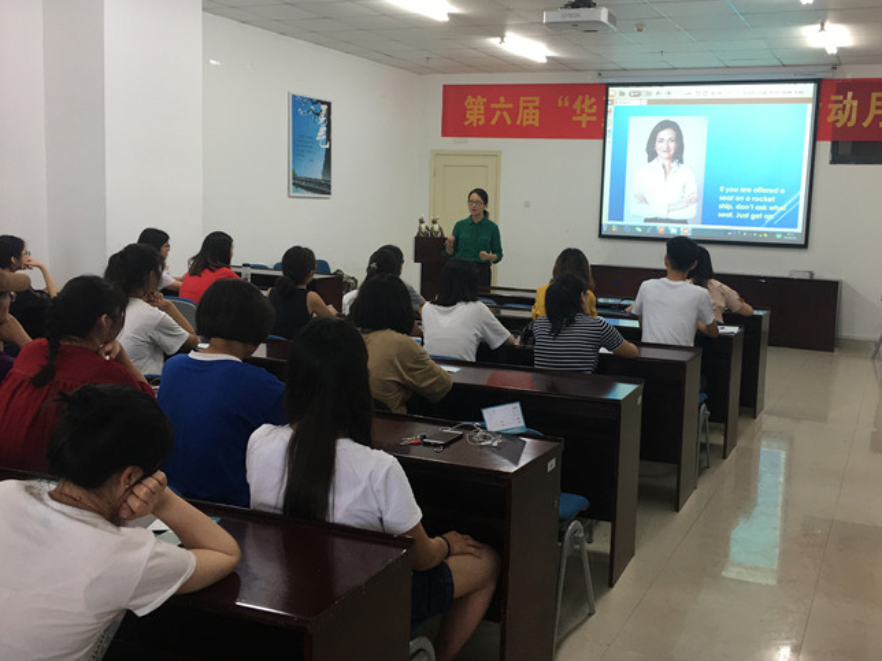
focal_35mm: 36
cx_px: 501
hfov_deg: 51.2
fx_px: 917
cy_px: 308
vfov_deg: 39.6
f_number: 2.2
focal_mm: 4.15
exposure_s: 1/33
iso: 64
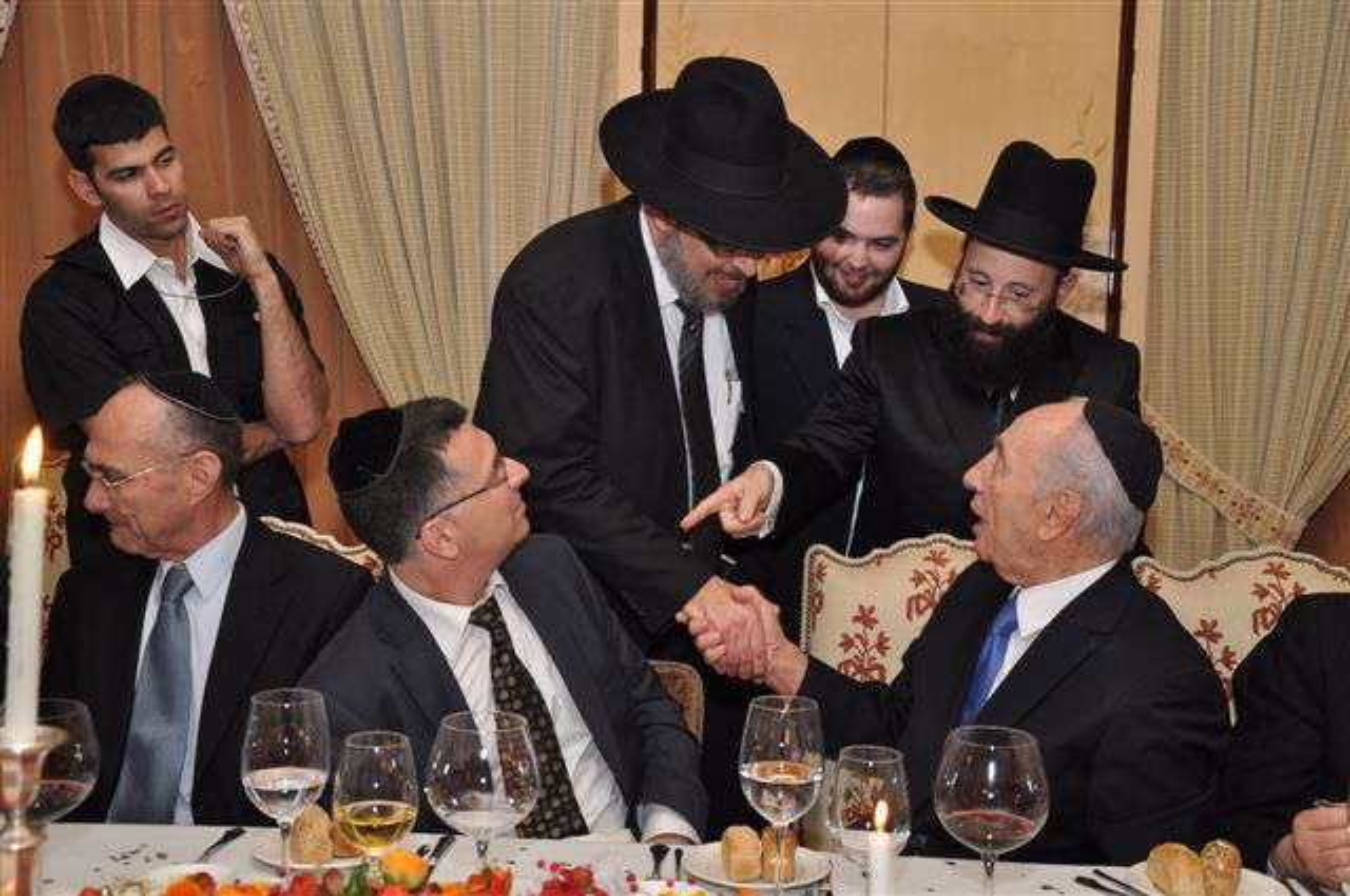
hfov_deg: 41.2
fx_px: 1798
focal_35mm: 48
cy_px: 448
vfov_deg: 28.0
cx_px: 675
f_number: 4.2
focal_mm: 32
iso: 500
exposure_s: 1/60
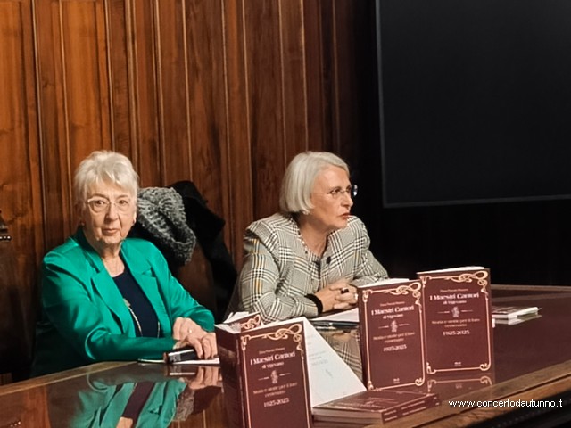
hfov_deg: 16.4
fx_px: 1979
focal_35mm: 120
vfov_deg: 12.3
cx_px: 286
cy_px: 214
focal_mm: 6.18
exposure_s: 1/25
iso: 2500
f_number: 1.65
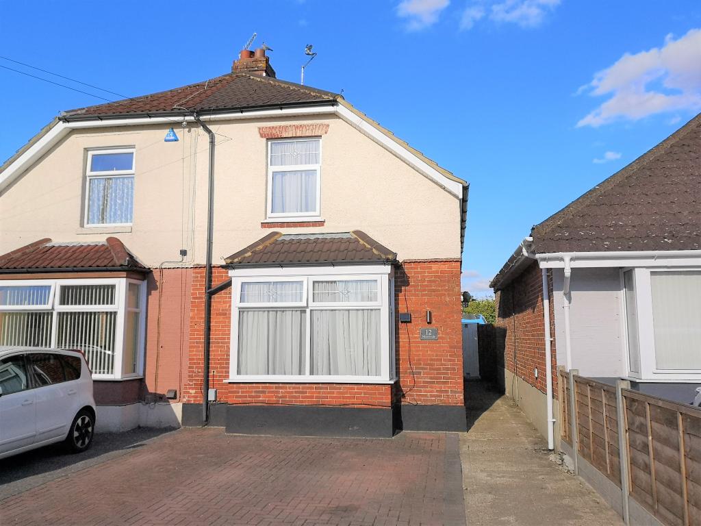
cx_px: 350
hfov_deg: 63.4
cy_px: 263
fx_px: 567
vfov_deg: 49.7
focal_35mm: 28
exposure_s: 1/3049
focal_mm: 5.58
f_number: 1.8
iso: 50
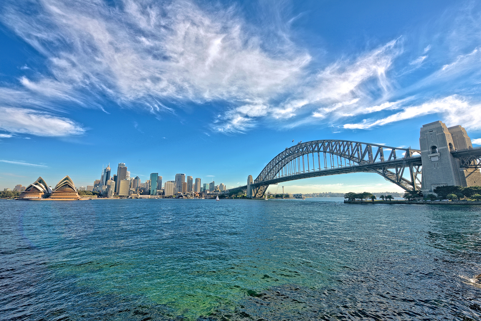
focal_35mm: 14
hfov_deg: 104.2
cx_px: 240
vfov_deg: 81.2
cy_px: 160
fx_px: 187
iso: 64
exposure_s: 1/100
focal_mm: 14
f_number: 11
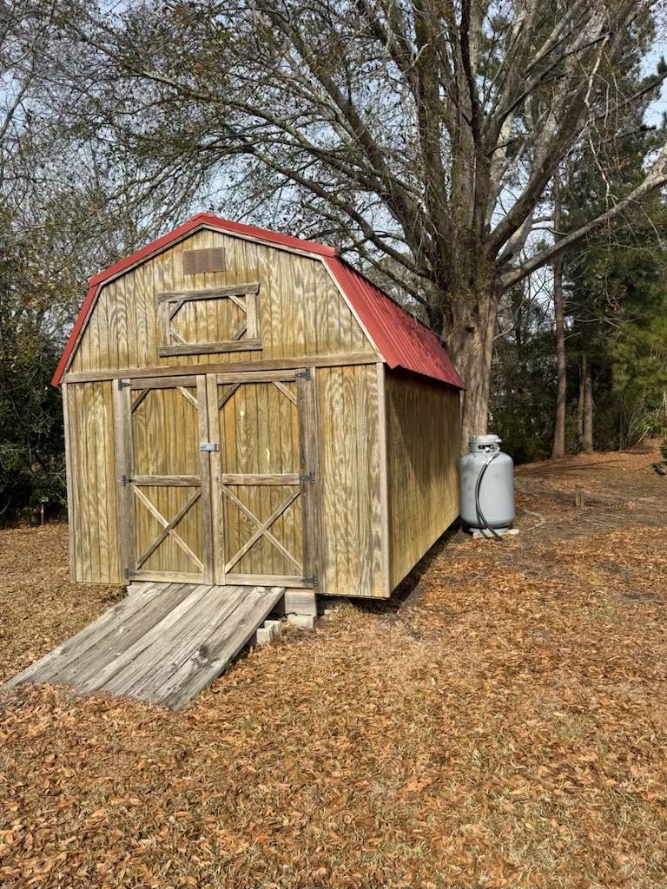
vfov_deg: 71.6
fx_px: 617
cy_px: 444
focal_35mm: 24
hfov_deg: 56.8
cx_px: 334
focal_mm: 6.76
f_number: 1.78
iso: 80
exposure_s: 1/4167
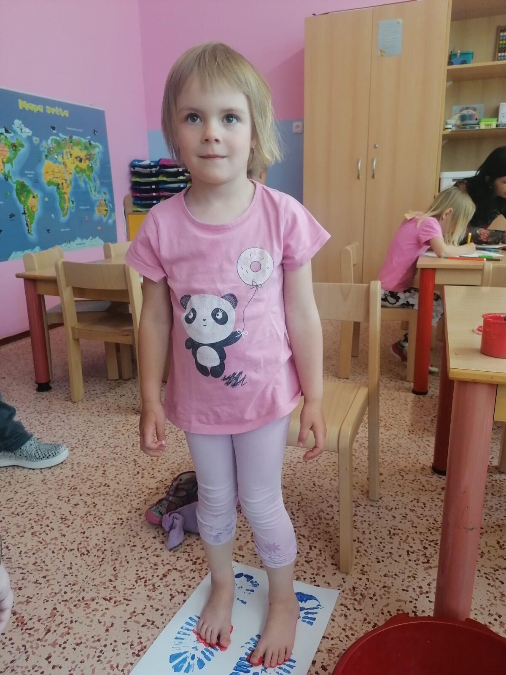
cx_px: 253
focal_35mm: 27
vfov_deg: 65.3
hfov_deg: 51.4
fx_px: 526
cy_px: 338
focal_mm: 4.75
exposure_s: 1/50
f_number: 1.8
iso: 125
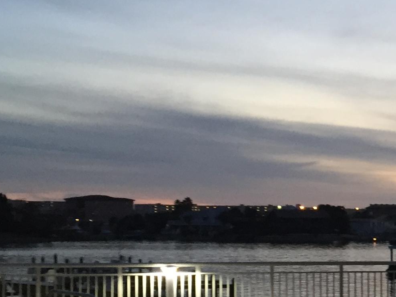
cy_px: 257
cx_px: 505
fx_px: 1006
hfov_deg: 20.5
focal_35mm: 88
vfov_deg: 16.6
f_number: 2.2
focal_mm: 4.15
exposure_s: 1/30
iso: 80
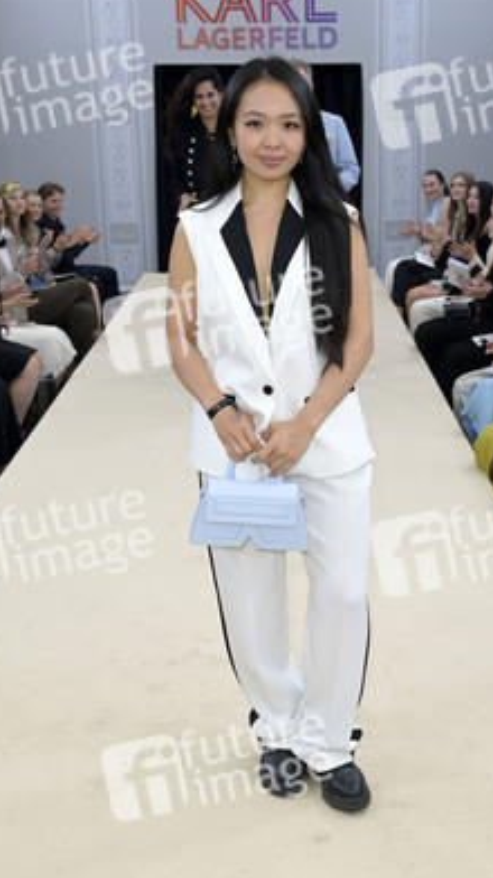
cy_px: 432
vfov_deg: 43.7
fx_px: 1094
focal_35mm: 47
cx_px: 282
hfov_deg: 25.4
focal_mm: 44
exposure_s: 1/250
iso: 500
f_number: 5.6
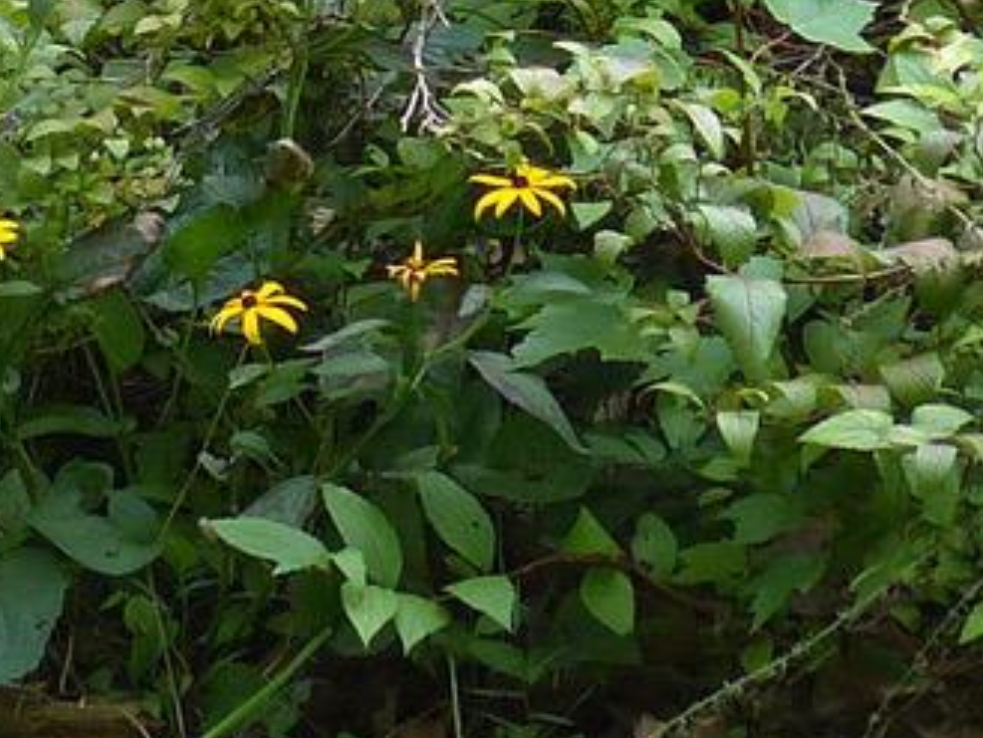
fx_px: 12386
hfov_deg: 4.5
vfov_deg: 3.4
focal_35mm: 436
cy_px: -320
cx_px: 218
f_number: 2.8
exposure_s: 1/100
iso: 100
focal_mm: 11.9
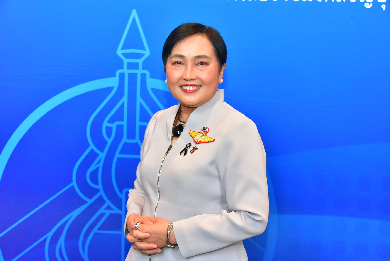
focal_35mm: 55
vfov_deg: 24.6
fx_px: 596
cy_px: 130
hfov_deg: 36.2
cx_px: 195
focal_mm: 55
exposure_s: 1/200
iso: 6400
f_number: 6.3
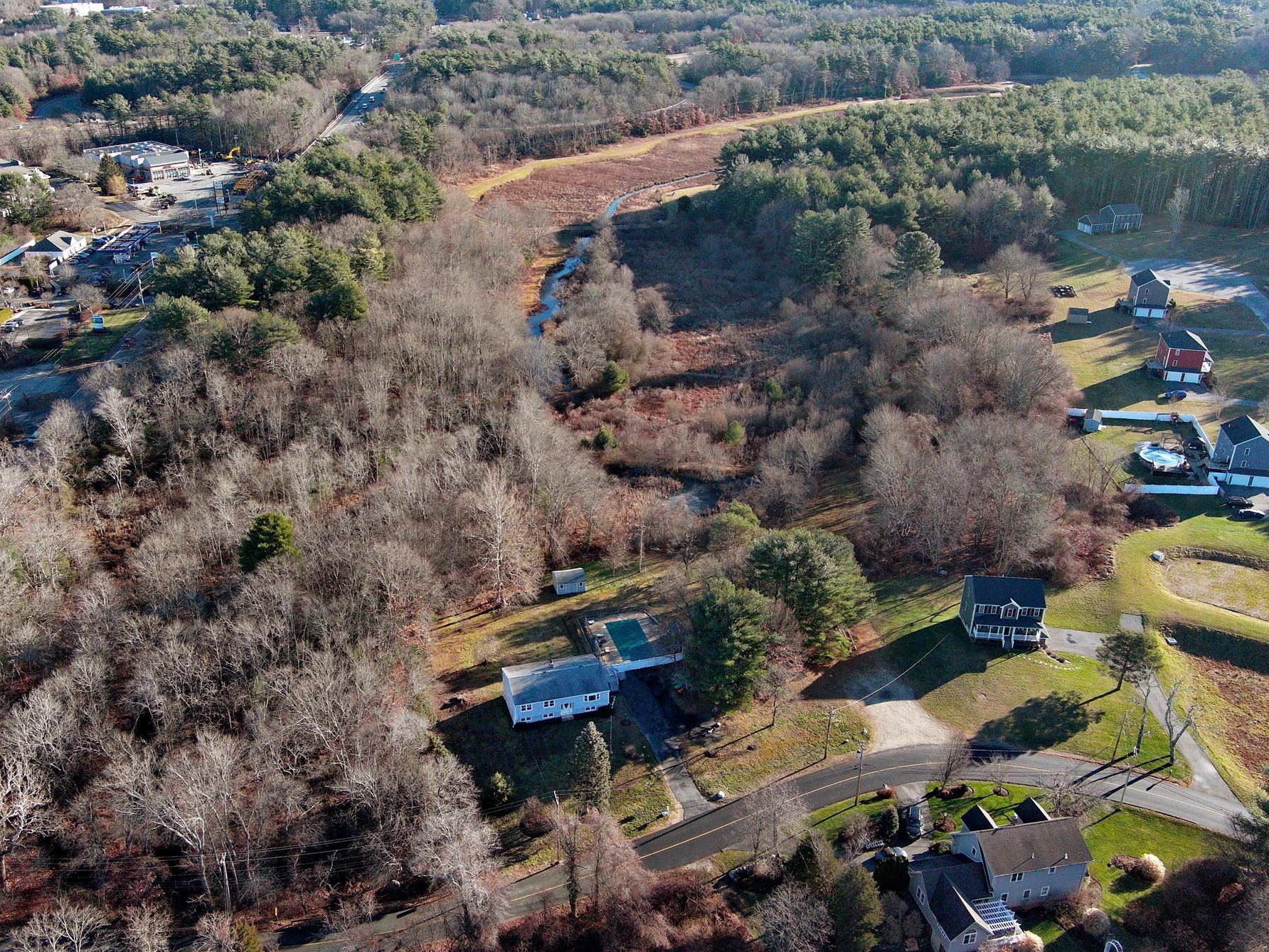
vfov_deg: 44.2
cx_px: 568
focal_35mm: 32
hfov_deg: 56.7
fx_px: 1173
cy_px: 476
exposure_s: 1/7813
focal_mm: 10.57
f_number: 2.8
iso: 3200
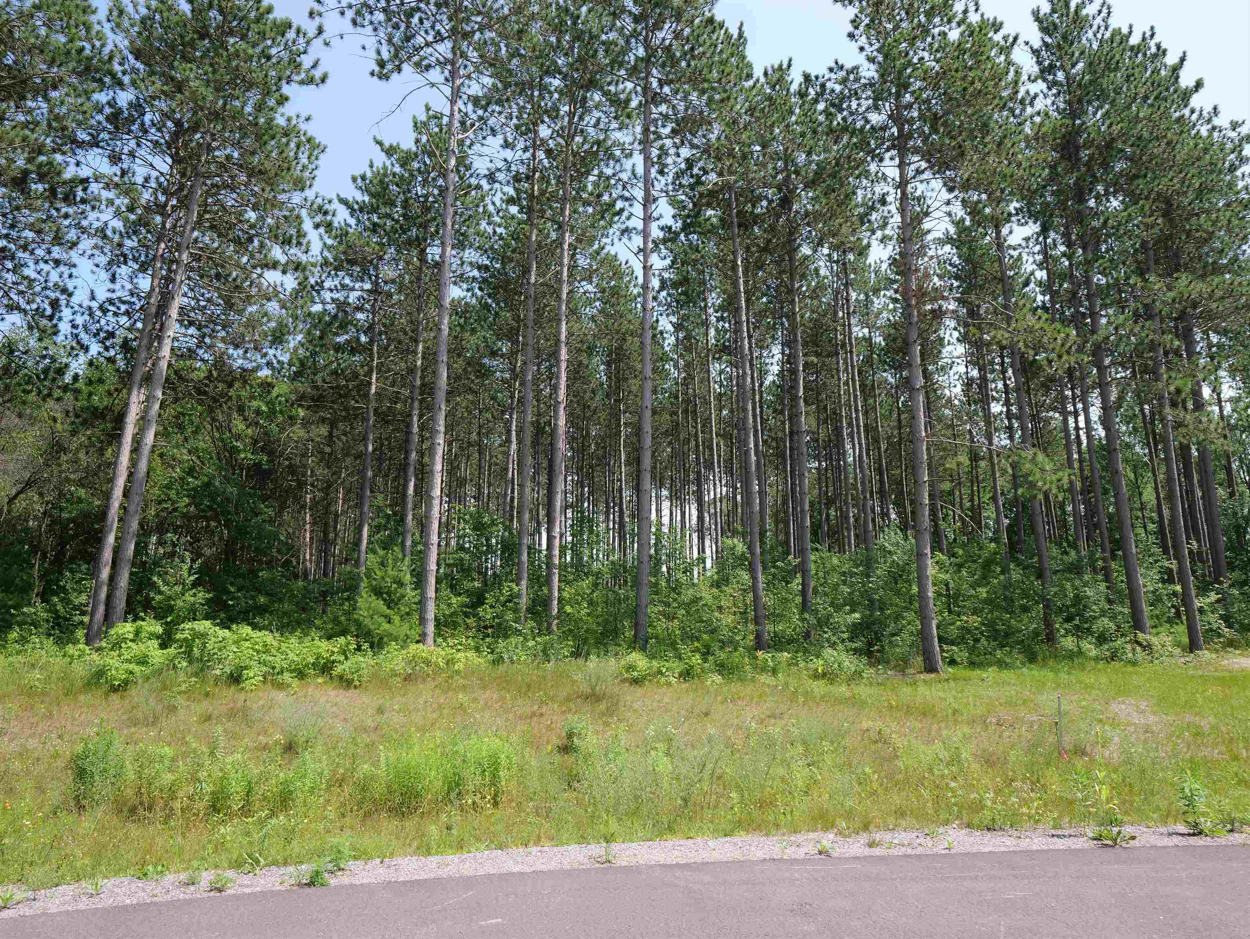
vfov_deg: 61.1
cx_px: 625
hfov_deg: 76.4
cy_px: 470
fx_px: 795
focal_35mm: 22
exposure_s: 1/200
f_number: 5
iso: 100
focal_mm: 11
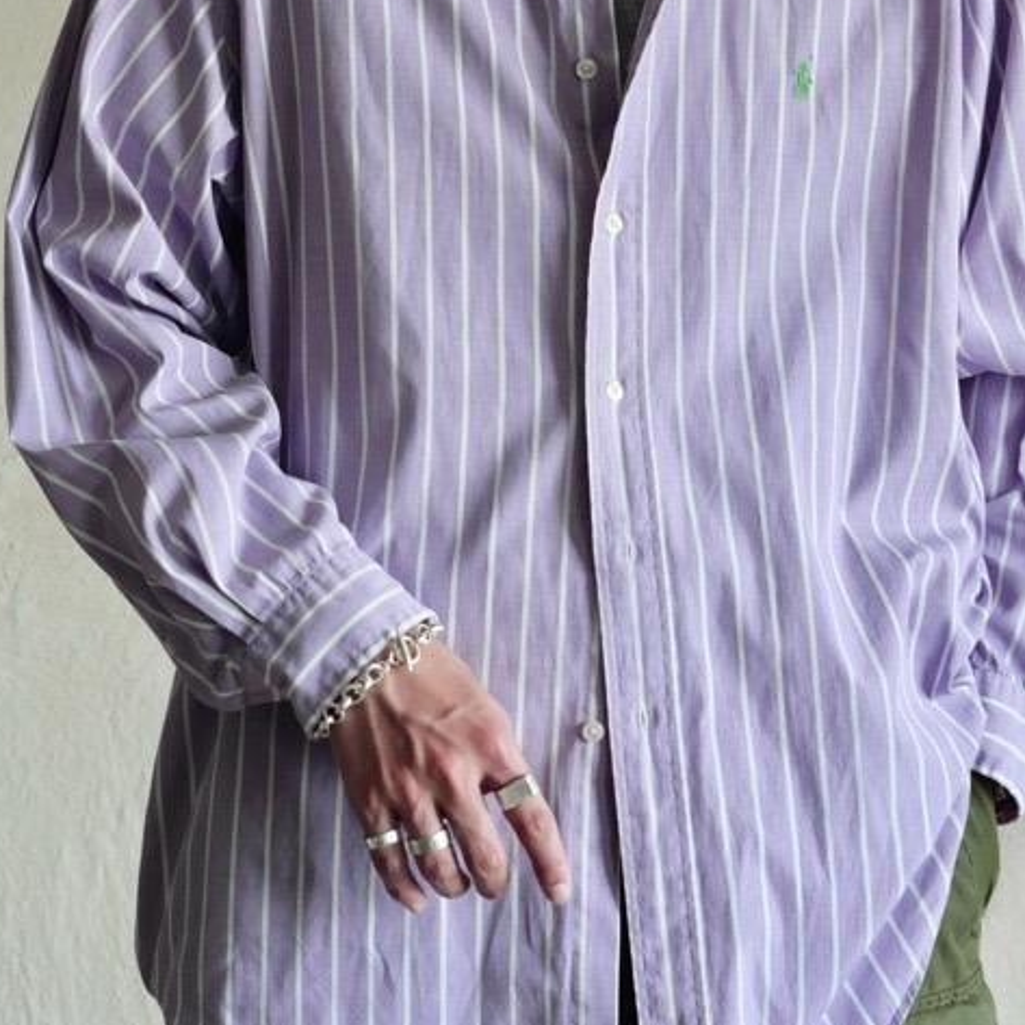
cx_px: 557
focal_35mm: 153
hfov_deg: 11.4
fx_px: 5126
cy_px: 404
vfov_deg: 11.4
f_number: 3.9
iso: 800
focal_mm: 48
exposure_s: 1/125
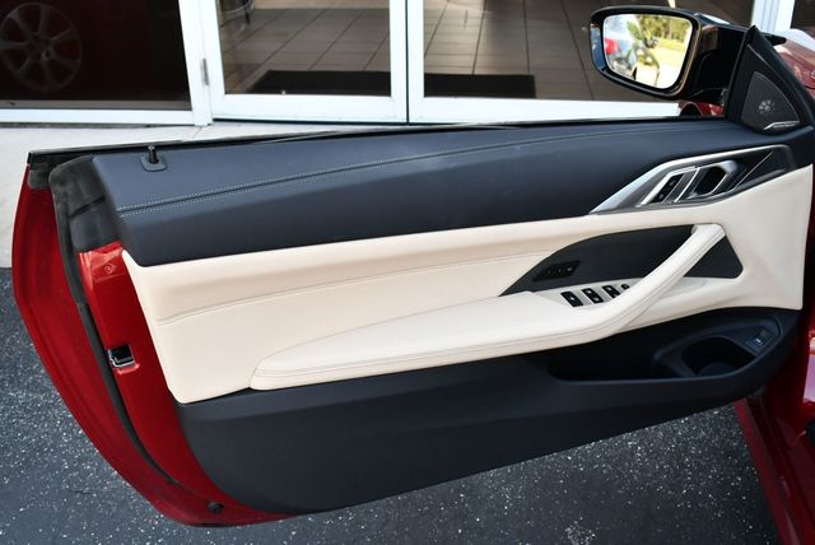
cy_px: 272
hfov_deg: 53.1
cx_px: 408
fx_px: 816
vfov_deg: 36.9
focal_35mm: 36
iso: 400
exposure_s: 1/250
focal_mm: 18
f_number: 5
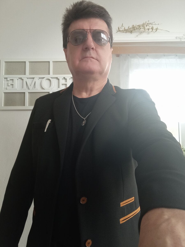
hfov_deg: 49.7
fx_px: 200
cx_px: 92
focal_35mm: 28
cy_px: 124
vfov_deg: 63.4
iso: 342
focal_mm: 3.74
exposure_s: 1/25
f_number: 2.25
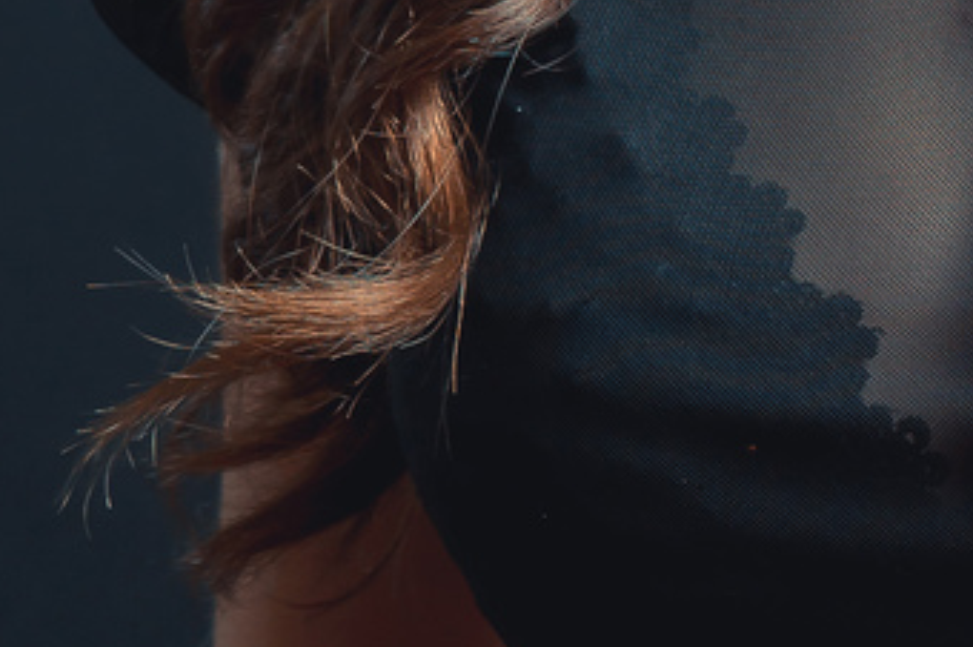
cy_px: 103
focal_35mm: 450
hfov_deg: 4.6
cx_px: 1170
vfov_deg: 3.0
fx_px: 12151
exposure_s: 1/60
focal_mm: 85
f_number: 8
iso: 200
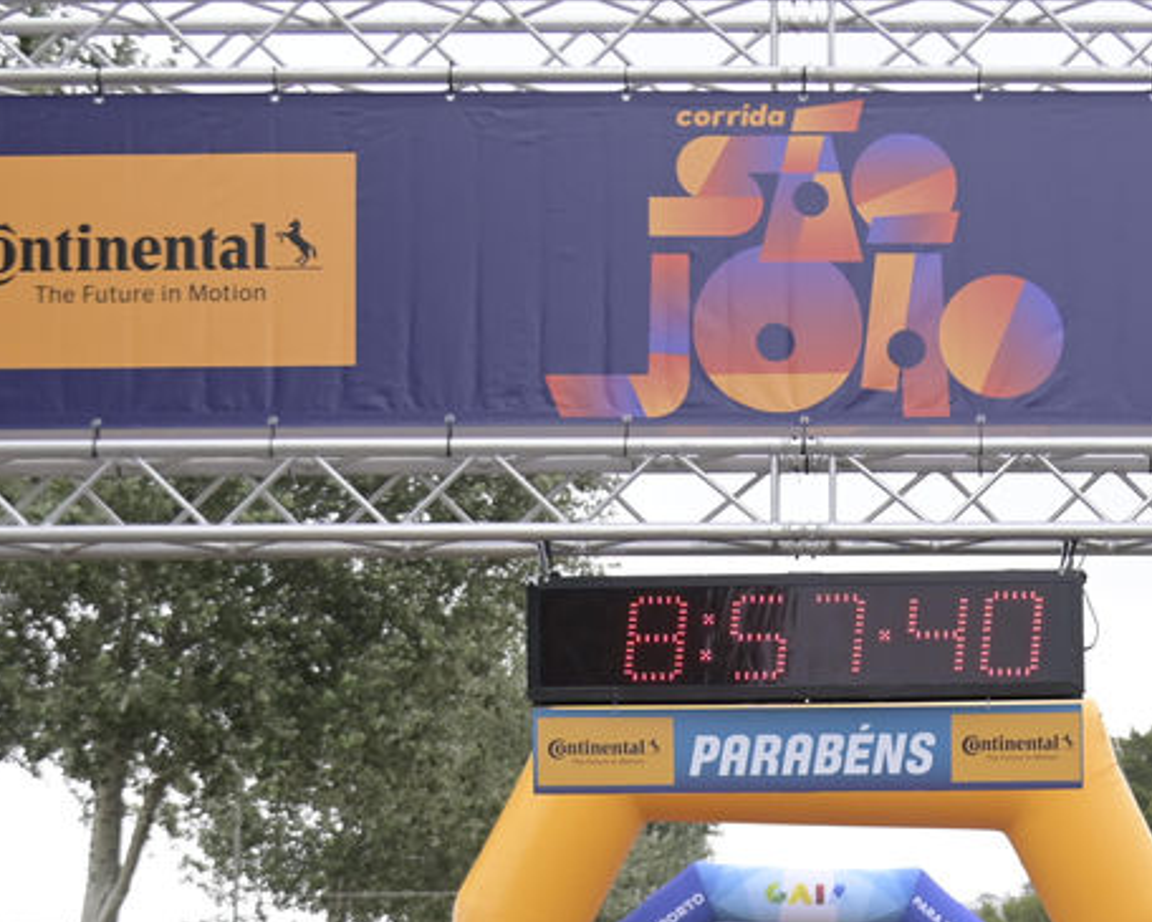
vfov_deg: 19.0
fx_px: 2694
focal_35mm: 79
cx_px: 909
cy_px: 894
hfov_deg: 23.8
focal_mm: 30
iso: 400
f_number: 4
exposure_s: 1/500
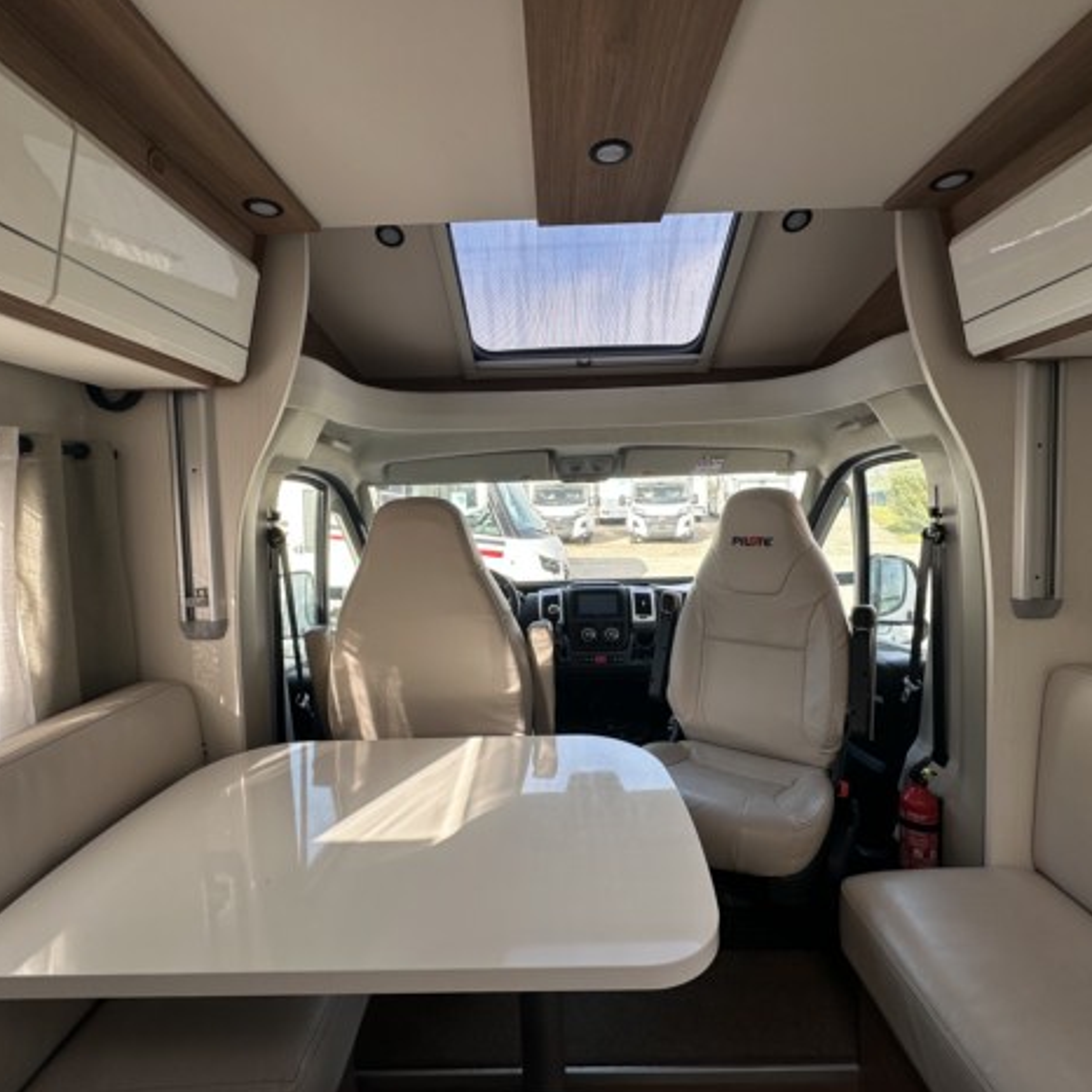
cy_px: 534
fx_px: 607
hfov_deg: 84.0
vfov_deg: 84.0
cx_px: 548
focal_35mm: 17
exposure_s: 1/216
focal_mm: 2.22
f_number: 2.2
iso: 40
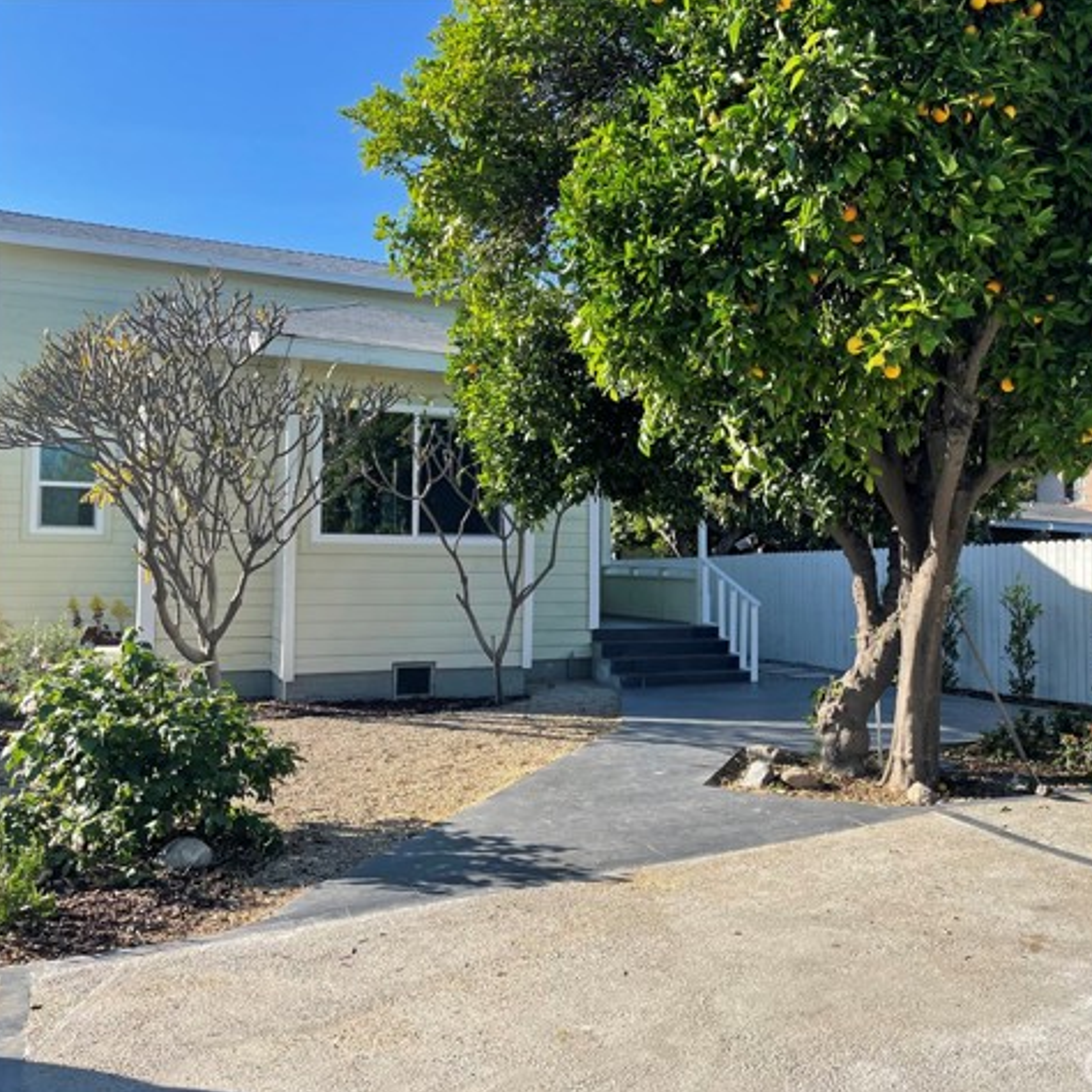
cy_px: 548
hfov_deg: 51.6
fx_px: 1106
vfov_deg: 52.5
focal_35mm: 31
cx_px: 721
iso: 32
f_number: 1.6
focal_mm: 4.2
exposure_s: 1/1531
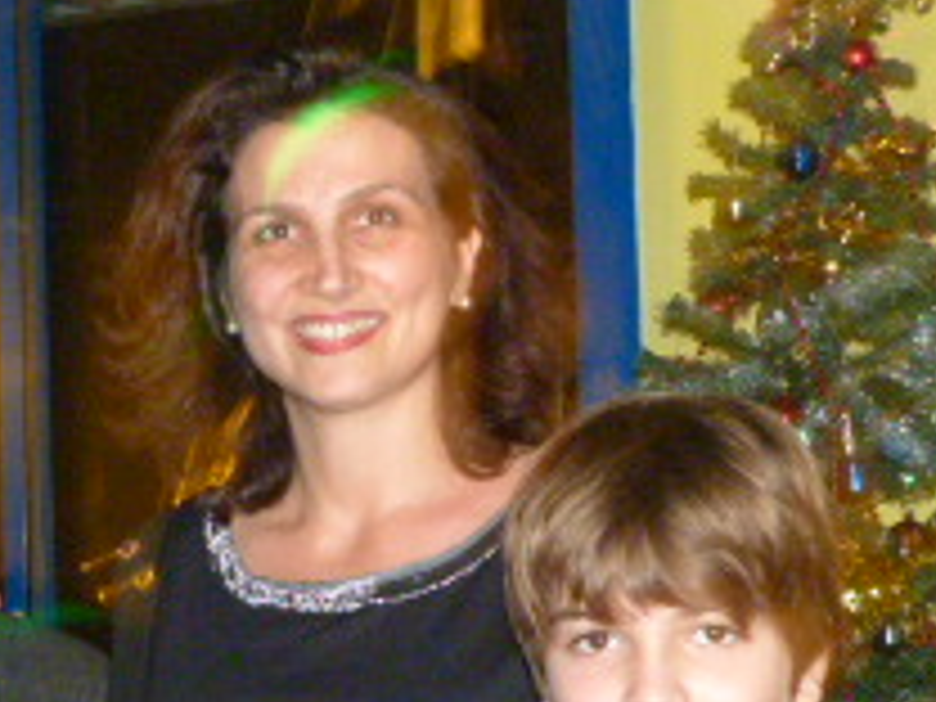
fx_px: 3001
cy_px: 572
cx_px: 36
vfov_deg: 13.3
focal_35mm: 111
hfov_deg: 17.4
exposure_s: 1/3.2
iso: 400
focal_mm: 6.5
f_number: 3.1
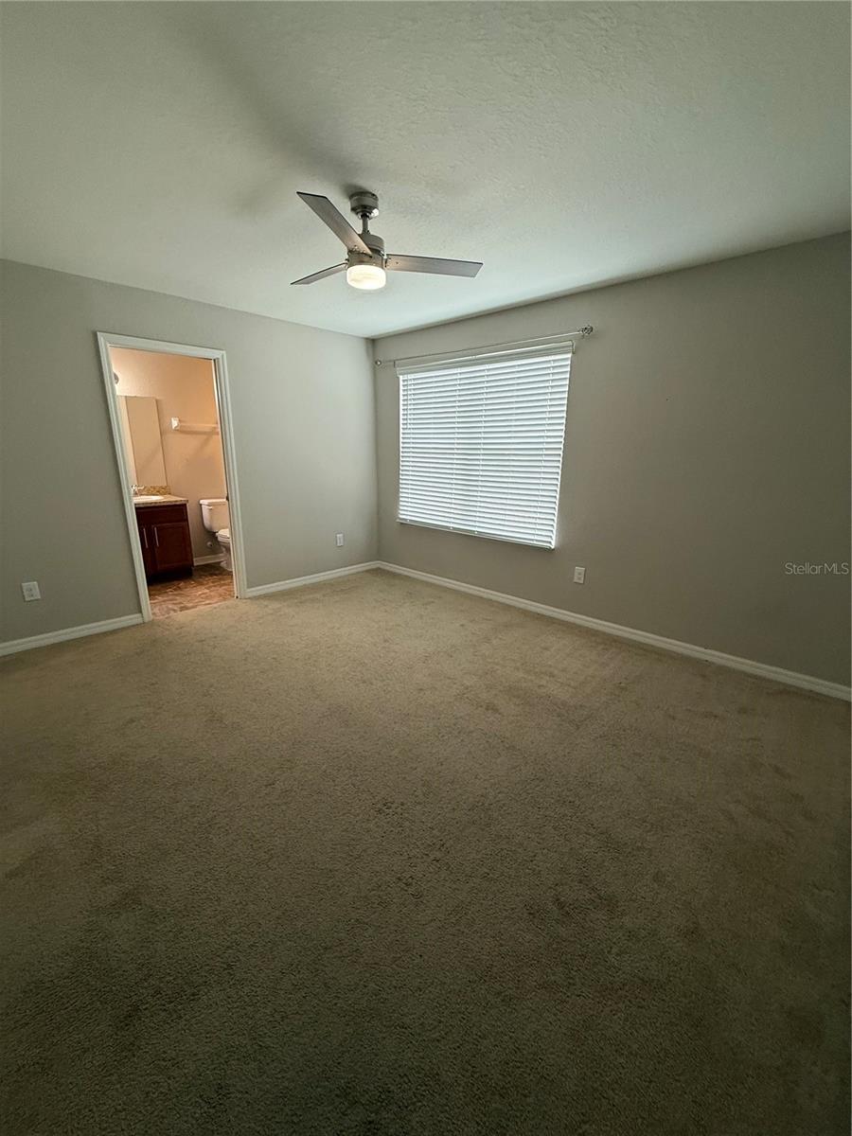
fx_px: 459
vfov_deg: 102.1
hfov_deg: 85.7
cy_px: 568
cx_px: 426
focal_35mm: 14
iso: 160
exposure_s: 1/120
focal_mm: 2.22
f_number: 2.2
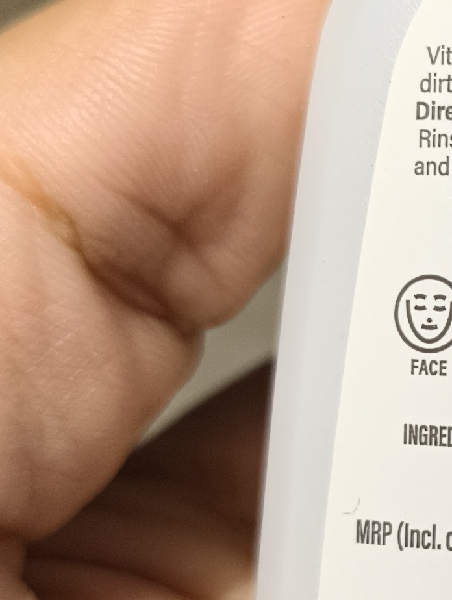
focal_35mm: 106
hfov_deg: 13.1
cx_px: 719
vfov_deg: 18.5
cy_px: 327
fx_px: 1840
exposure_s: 1/100
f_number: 1.87
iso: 819
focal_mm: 5.56
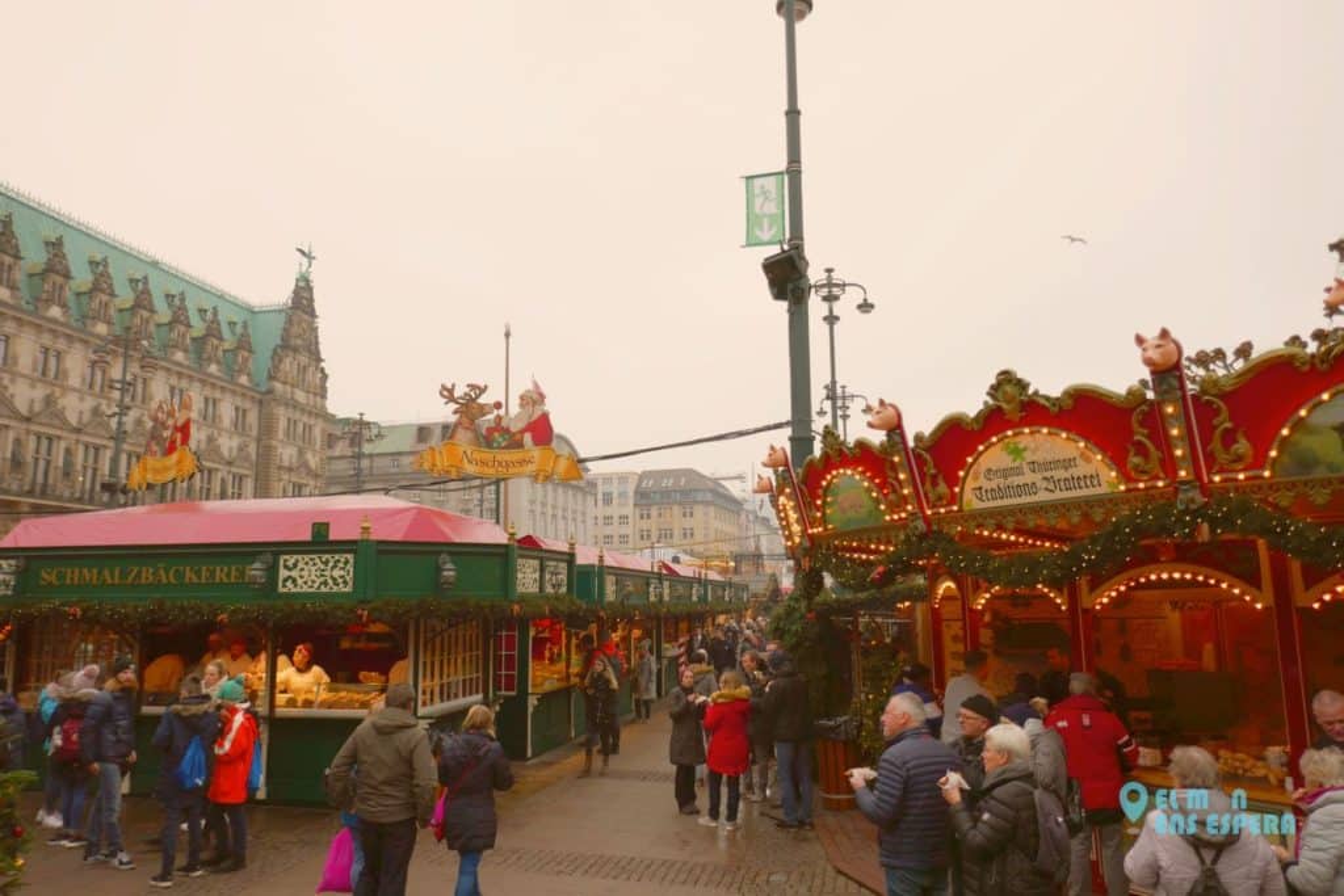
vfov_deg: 51.3
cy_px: 448
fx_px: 933
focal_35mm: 25
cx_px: 672
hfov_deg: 71.5
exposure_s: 1/250
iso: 125
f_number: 2.8
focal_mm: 9.1
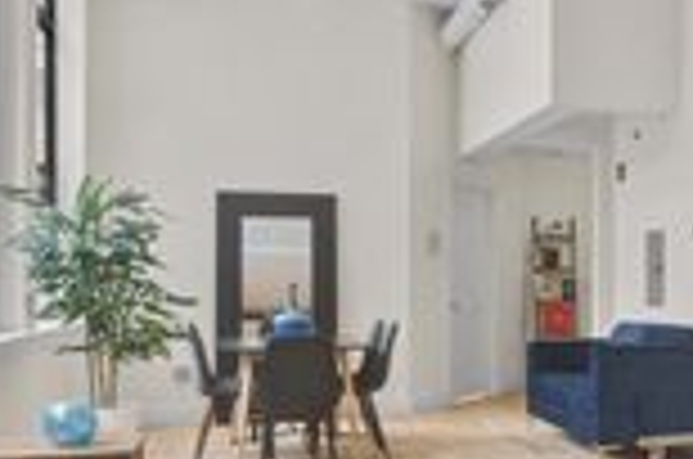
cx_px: 680
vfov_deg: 25.9
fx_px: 999
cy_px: 241
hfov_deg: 35.0
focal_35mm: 52
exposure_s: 1/2
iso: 100
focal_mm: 16
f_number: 8
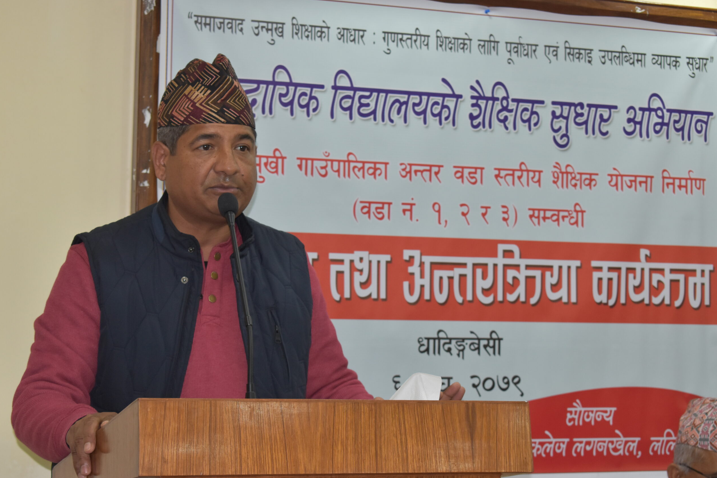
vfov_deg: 16.4
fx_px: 1663
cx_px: 360
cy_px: 241
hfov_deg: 24.3
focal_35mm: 84
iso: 800
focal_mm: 55
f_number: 5.6
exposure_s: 1/80
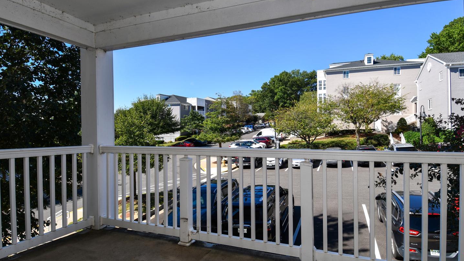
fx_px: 234
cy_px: 142
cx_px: 233
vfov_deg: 58.3
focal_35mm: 19
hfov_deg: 89.6
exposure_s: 1/250
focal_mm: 12
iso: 100
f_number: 8
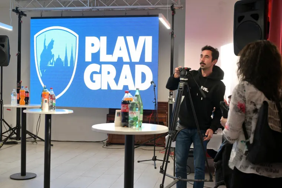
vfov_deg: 30.5
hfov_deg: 44.5
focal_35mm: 44
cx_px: 141
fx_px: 345
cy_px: 94
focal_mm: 44
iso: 1250
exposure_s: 1/125
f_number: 5.6
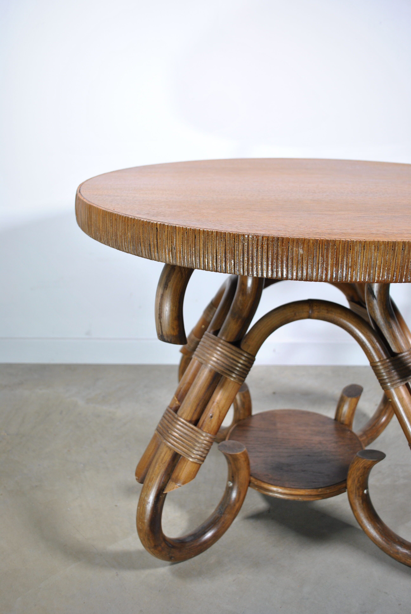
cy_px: 307
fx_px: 615
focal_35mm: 36
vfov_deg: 53.1
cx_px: 206
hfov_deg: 37.0
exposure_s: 1/30
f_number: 5
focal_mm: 24
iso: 200
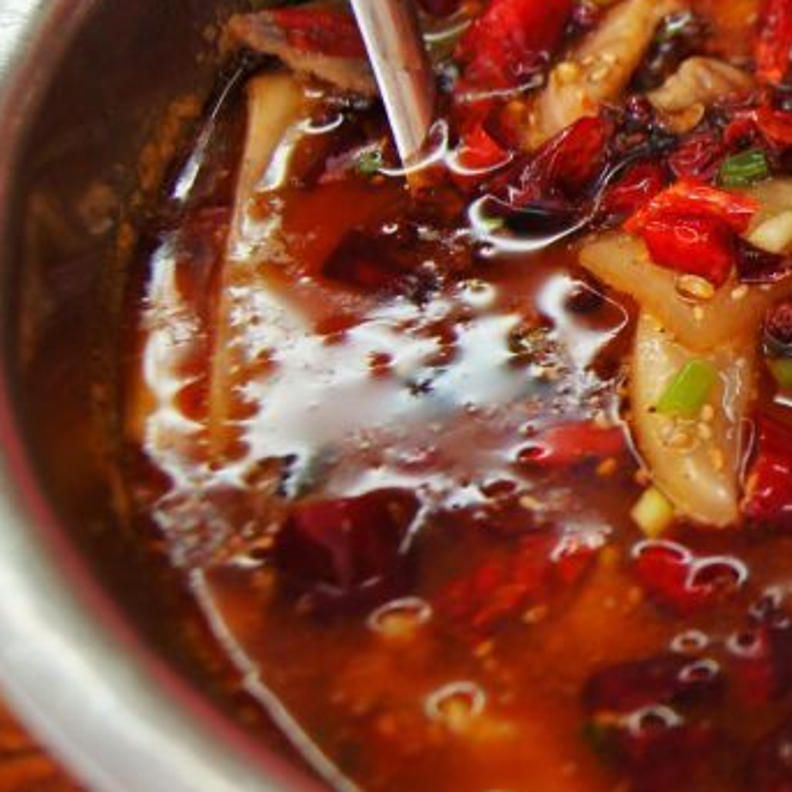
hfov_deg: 16.1
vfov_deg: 17.5
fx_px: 2563
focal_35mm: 99
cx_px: 1173
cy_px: 283
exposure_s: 1/40
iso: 800
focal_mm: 26
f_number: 4
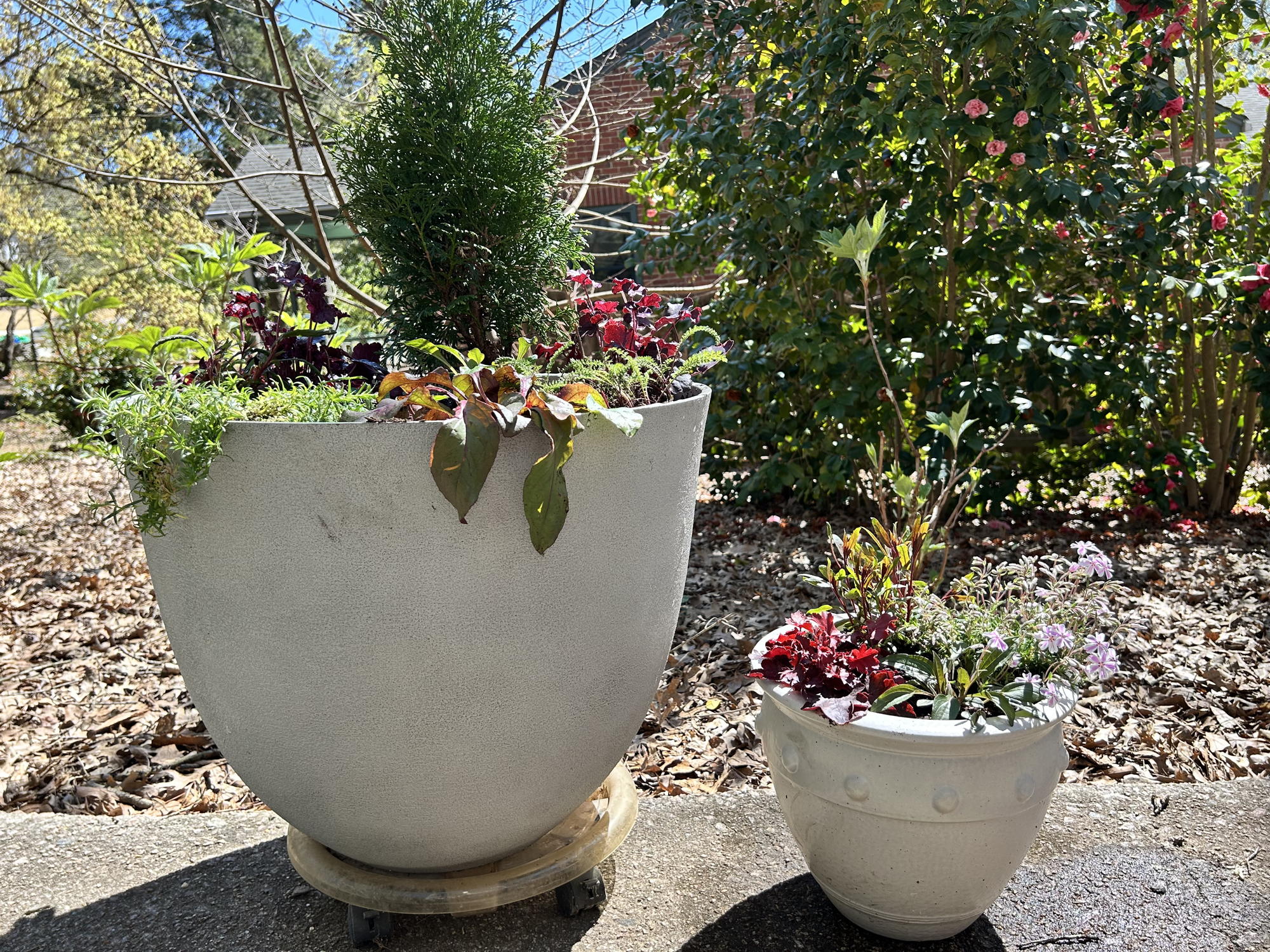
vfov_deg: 53.1
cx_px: 635
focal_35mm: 26
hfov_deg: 67.3
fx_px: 954
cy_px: 476
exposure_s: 1/803
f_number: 1.5
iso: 50
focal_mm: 5.7
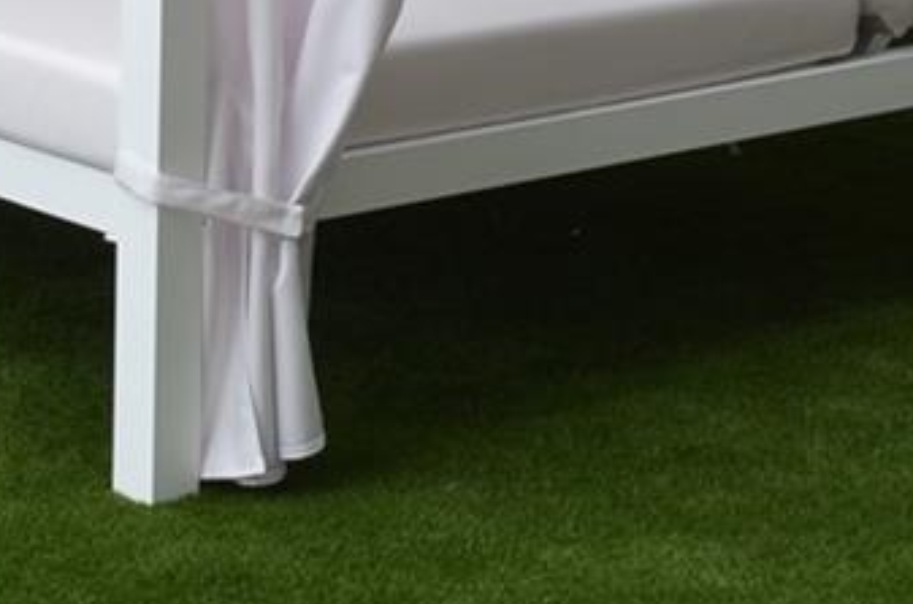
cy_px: -781
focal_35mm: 171
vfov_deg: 7.5
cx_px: -81
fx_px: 4327
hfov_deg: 11.9
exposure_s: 1/250
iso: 200
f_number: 8
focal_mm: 24
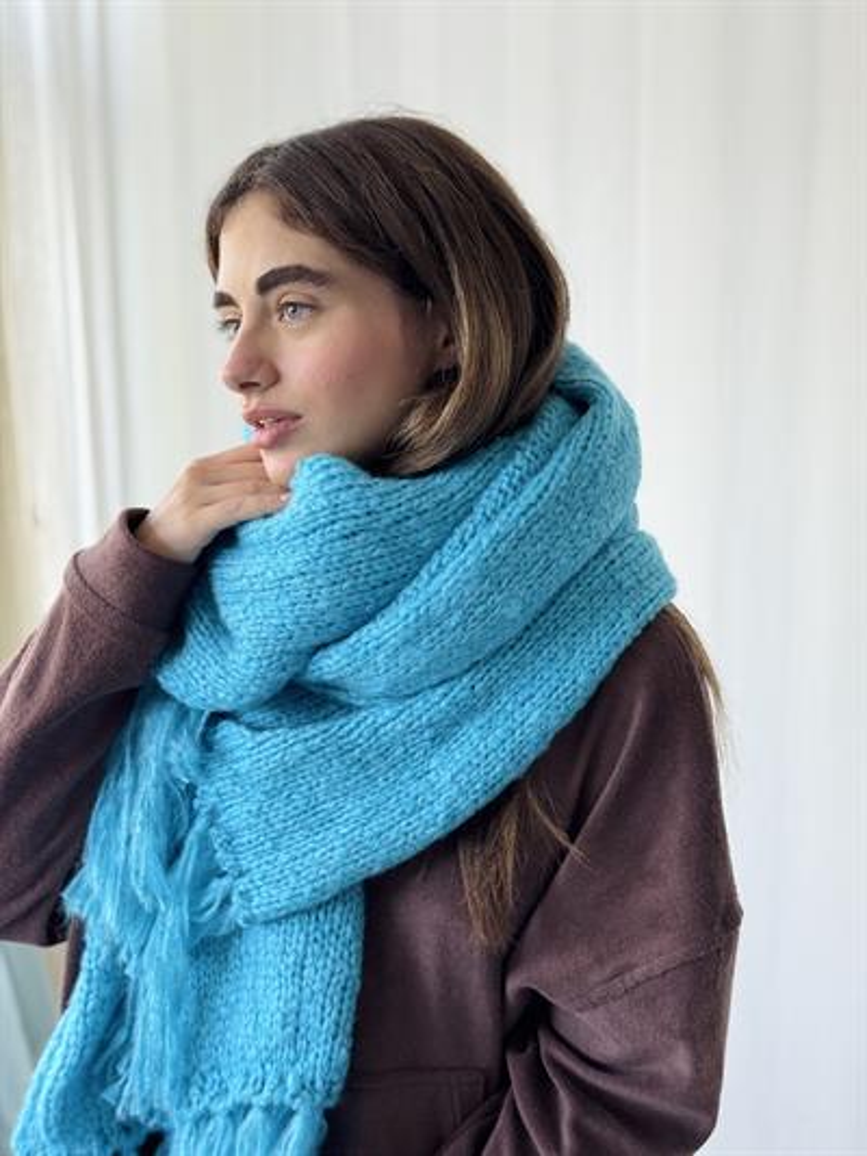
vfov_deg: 39.6
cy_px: 578
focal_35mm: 48
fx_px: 1602
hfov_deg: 30.3
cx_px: 434
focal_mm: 6.76
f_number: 1.78
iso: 80
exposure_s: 1/121
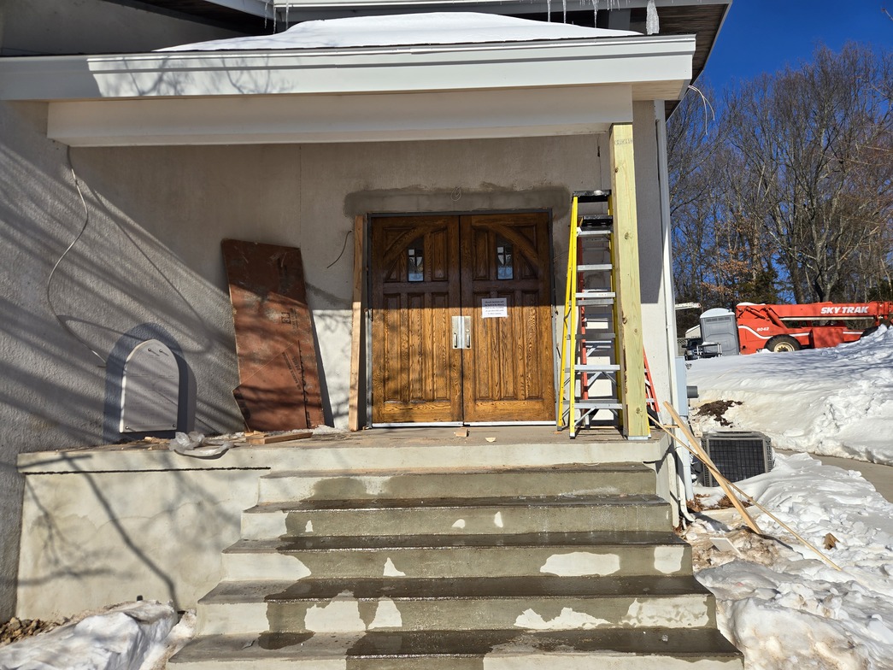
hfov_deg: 73.9
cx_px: 446
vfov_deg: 58.9
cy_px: 335
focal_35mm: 23
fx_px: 593
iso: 25
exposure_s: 1/3309
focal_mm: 5.4
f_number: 1.8
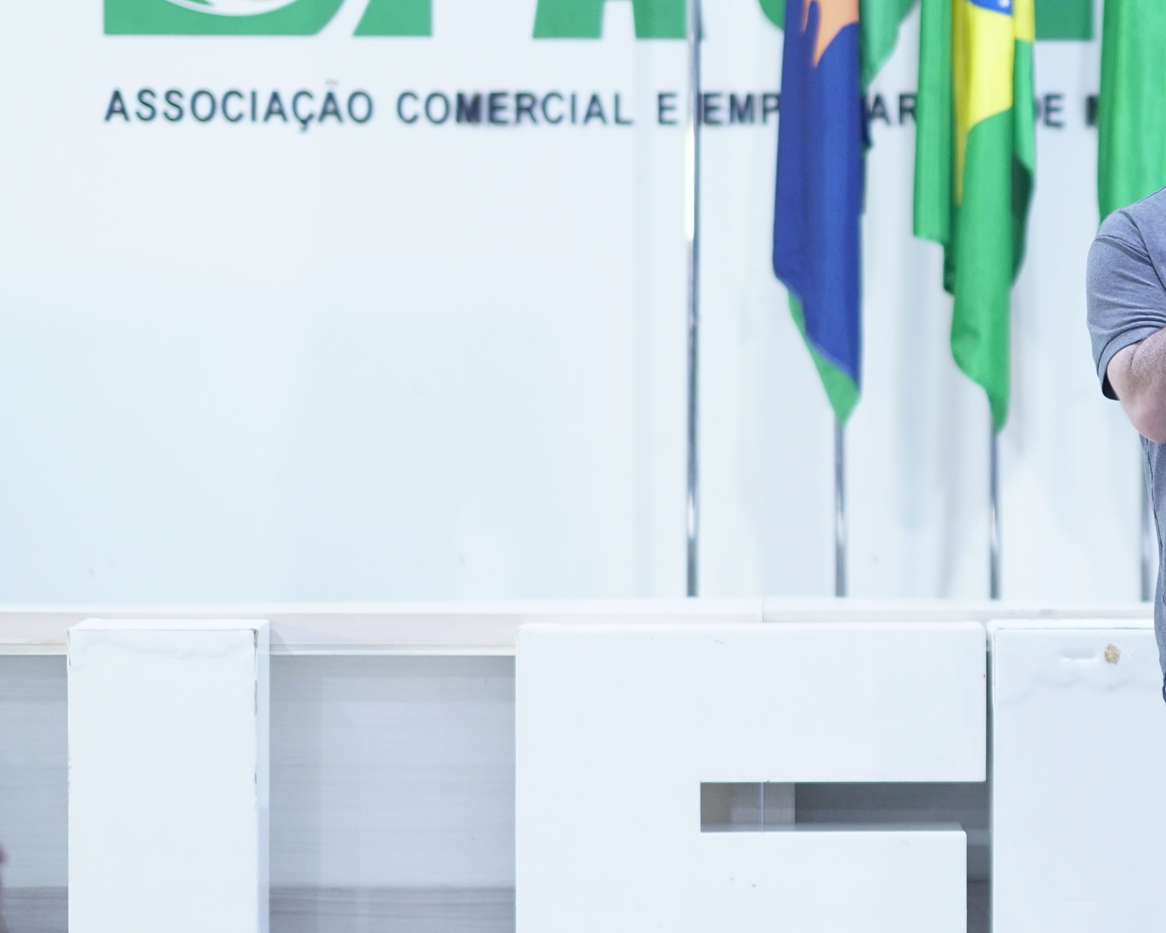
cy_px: 505
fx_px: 6039
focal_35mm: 175
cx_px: 1162
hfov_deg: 10.9
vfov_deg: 8.8
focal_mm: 85
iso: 2000
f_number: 1.4
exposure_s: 1/200
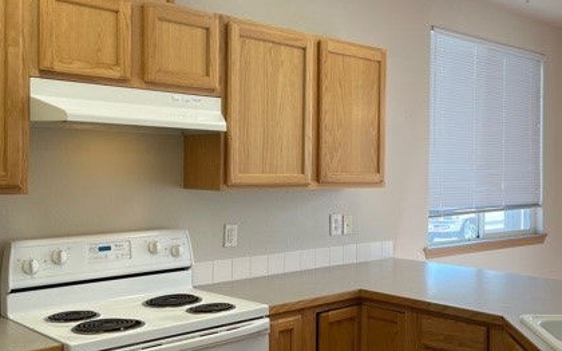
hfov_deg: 46.5
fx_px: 643
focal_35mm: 42
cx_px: 371
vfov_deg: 30.5
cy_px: 184
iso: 64
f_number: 1.6
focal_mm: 4.2
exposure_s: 1/120
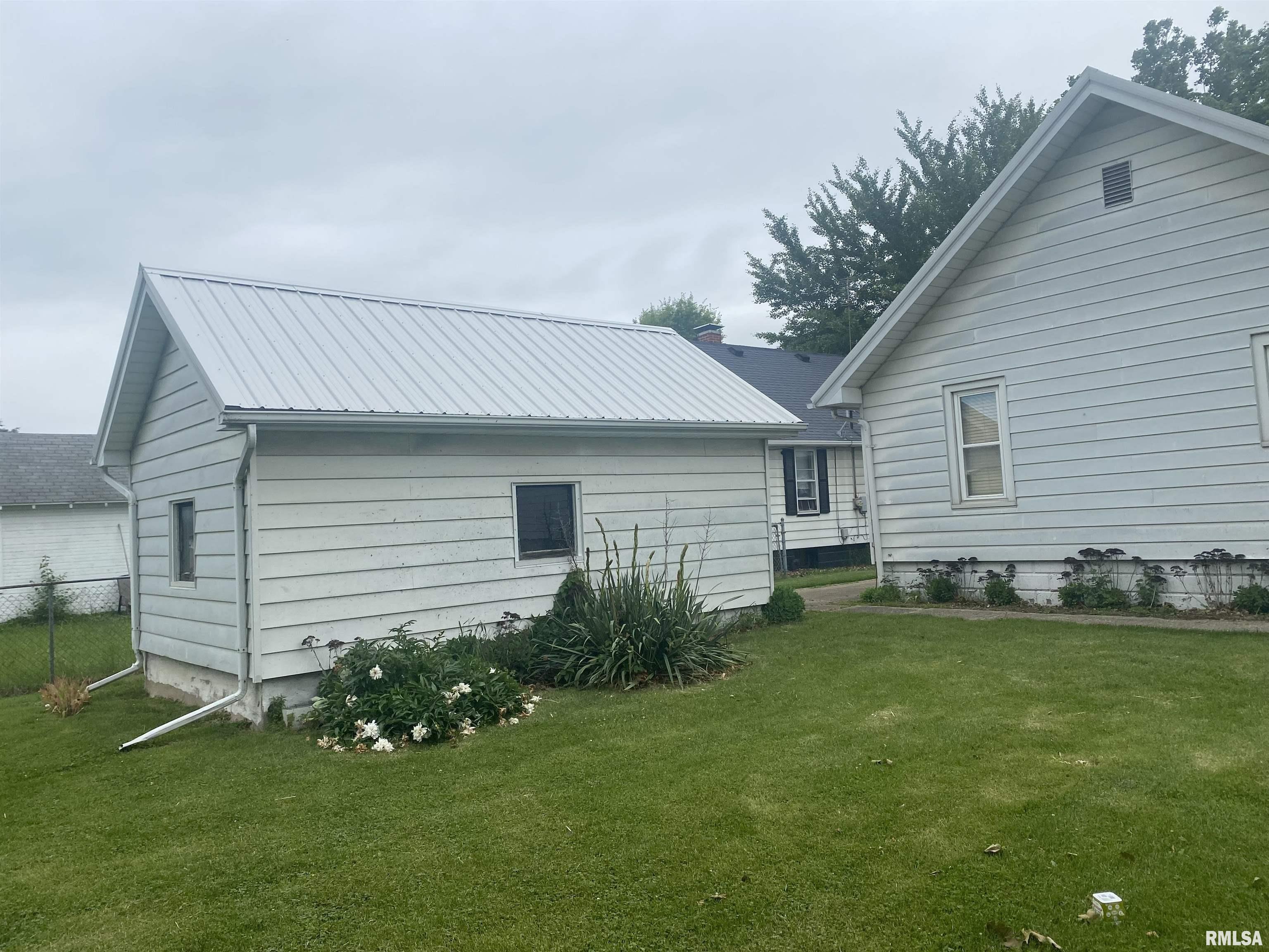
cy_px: 476
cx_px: 634
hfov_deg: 67.3
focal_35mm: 26
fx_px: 953
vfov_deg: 53.1
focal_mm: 4.25
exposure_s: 1/3401
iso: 32
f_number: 1.8
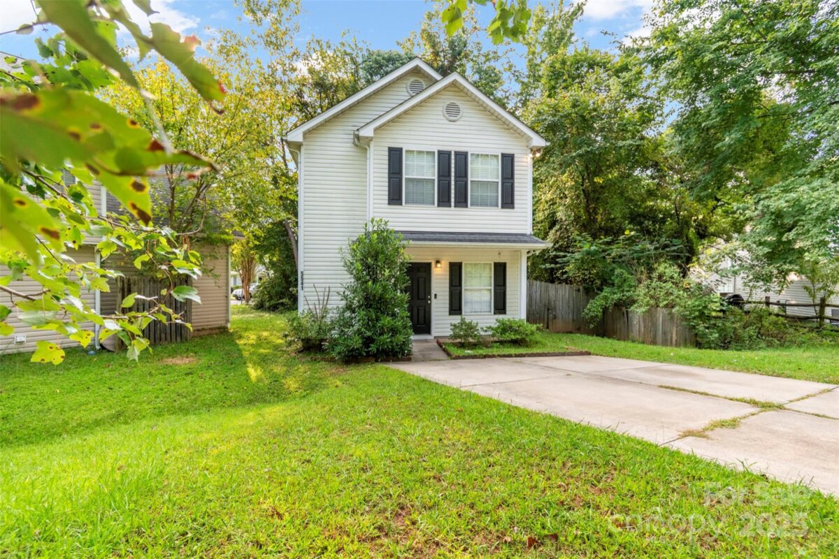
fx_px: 419
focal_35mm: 18
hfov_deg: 90.0
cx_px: 420
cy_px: 280
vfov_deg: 67.4
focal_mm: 12
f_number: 4.8
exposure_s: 1/250
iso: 500
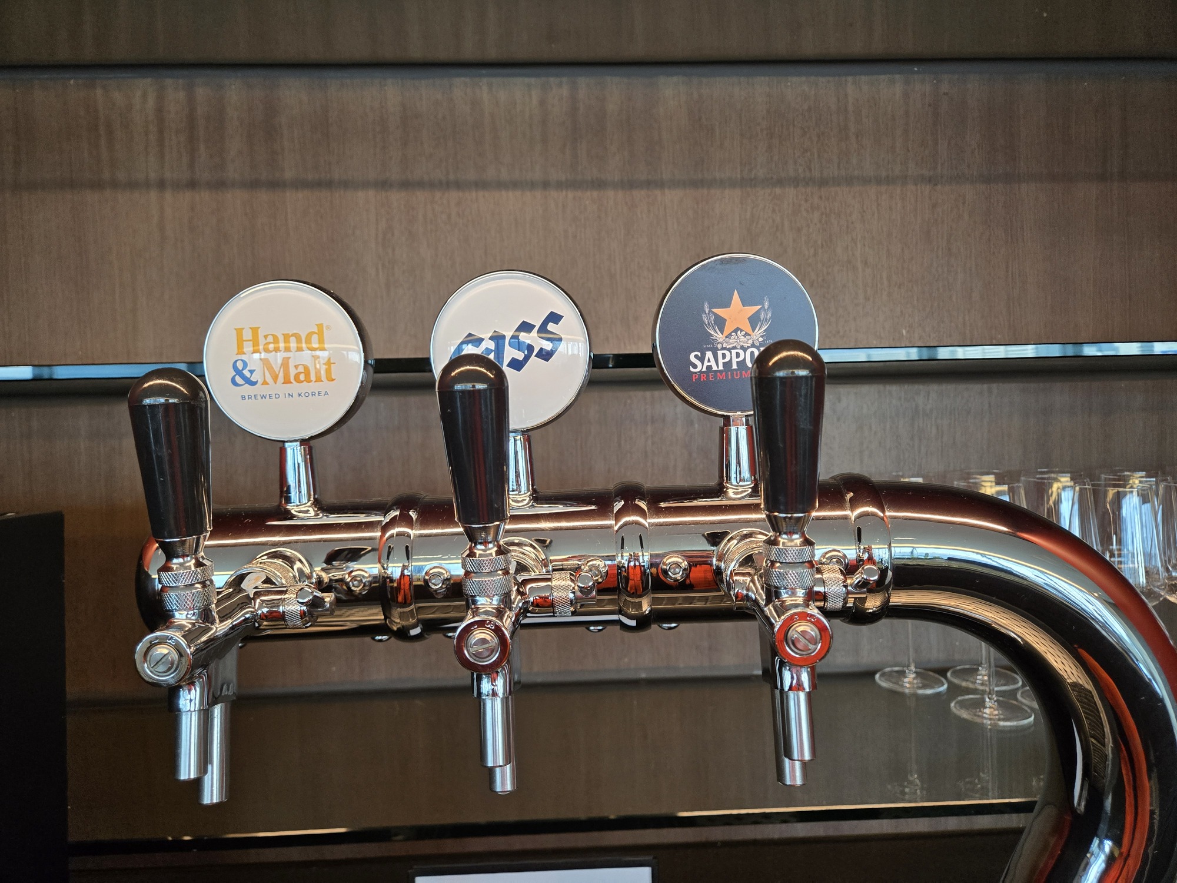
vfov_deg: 58.9
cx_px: 588
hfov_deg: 73.9
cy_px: 442
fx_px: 782
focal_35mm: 23
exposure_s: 1/120
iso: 320
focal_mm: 5.4
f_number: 1.8
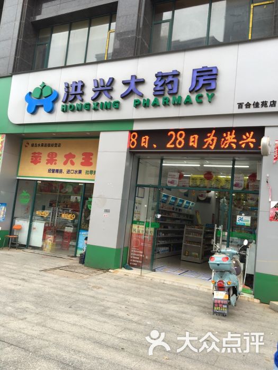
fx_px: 311
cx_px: 139
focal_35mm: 29
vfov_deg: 61.7
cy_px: 185
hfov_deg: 48.2
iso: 25
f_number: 2.2
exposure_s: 1/127
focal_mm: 4.15
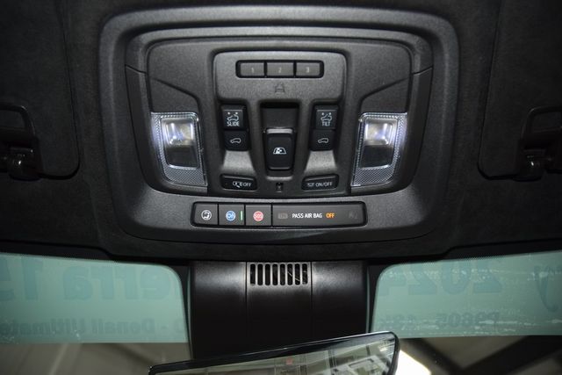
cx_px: 281
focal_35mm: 27
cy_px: 188
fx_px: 422
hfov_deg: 67.4
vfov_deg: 48.0
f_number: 3.5
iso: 500
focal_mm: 18
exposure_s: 1/100
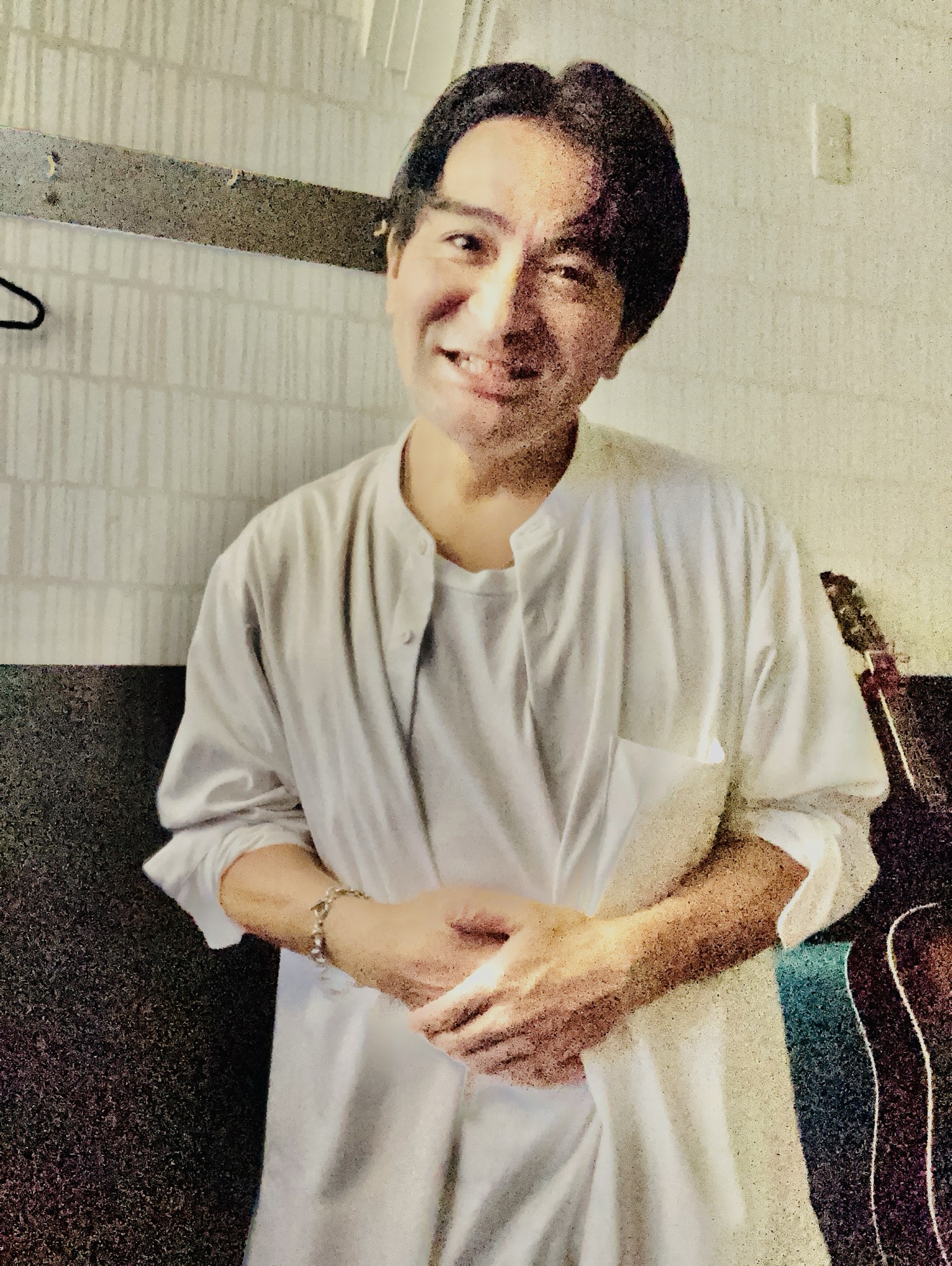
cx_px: 476
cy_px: 633
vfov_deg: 56.8
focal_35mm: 32
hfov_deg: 44.2
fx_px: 1172
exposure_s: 1/15
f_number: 2.2
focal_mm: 2.87
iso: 2000
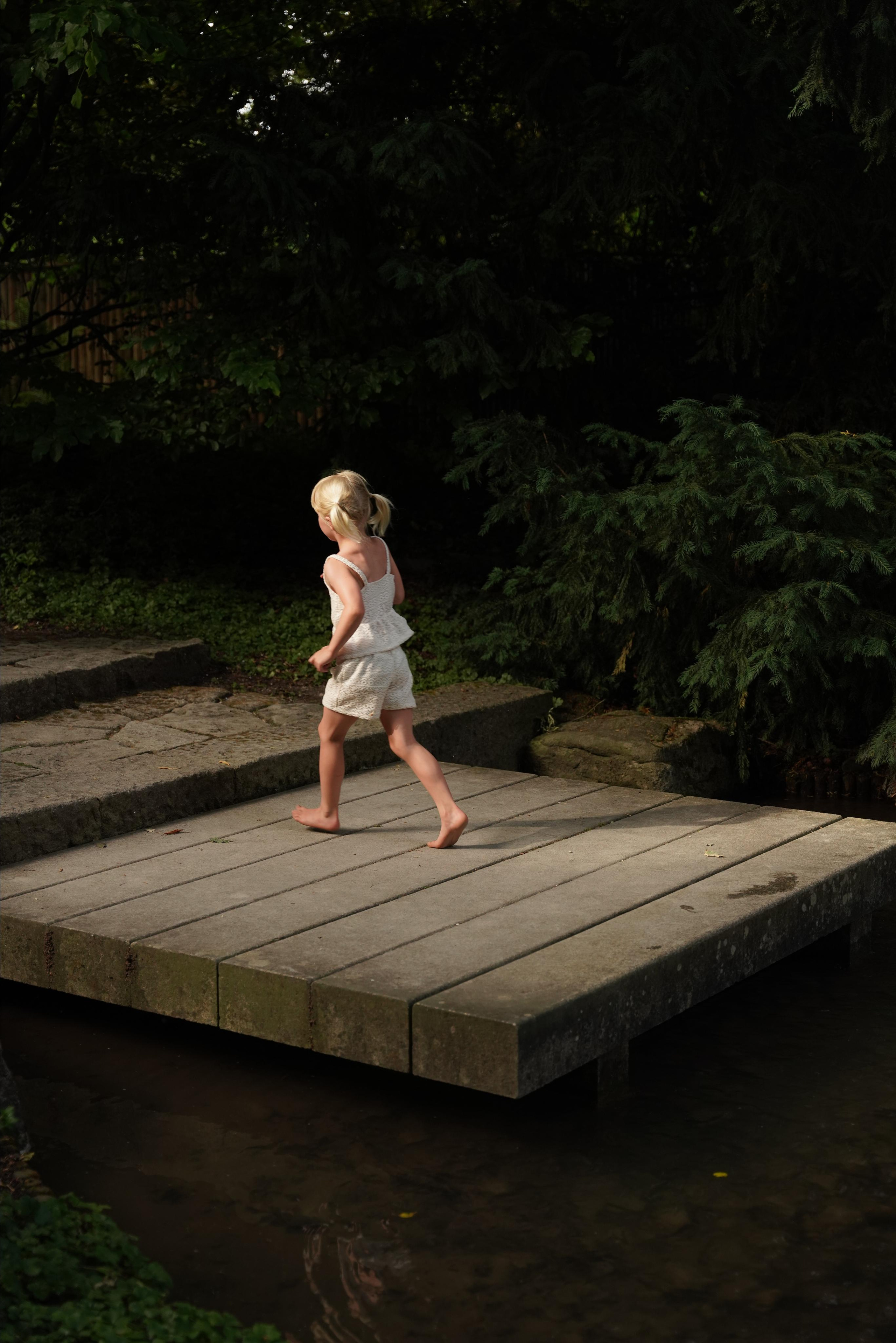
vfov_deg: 35.9
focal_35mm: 56
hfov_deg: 24.4
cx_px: 448
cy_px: 672
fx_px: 2071
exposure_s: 1/250
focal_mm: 55.5
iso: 640
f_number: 3.2
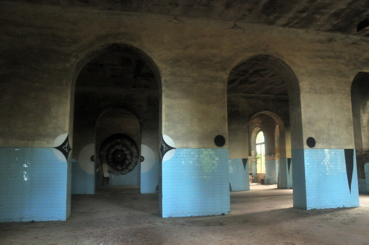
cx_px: 184
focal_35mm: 27
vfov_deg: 47.8
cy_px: 122
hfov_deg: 67.4
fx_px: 276
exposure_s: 1/25
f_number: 5.6
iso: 1250
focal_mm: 18
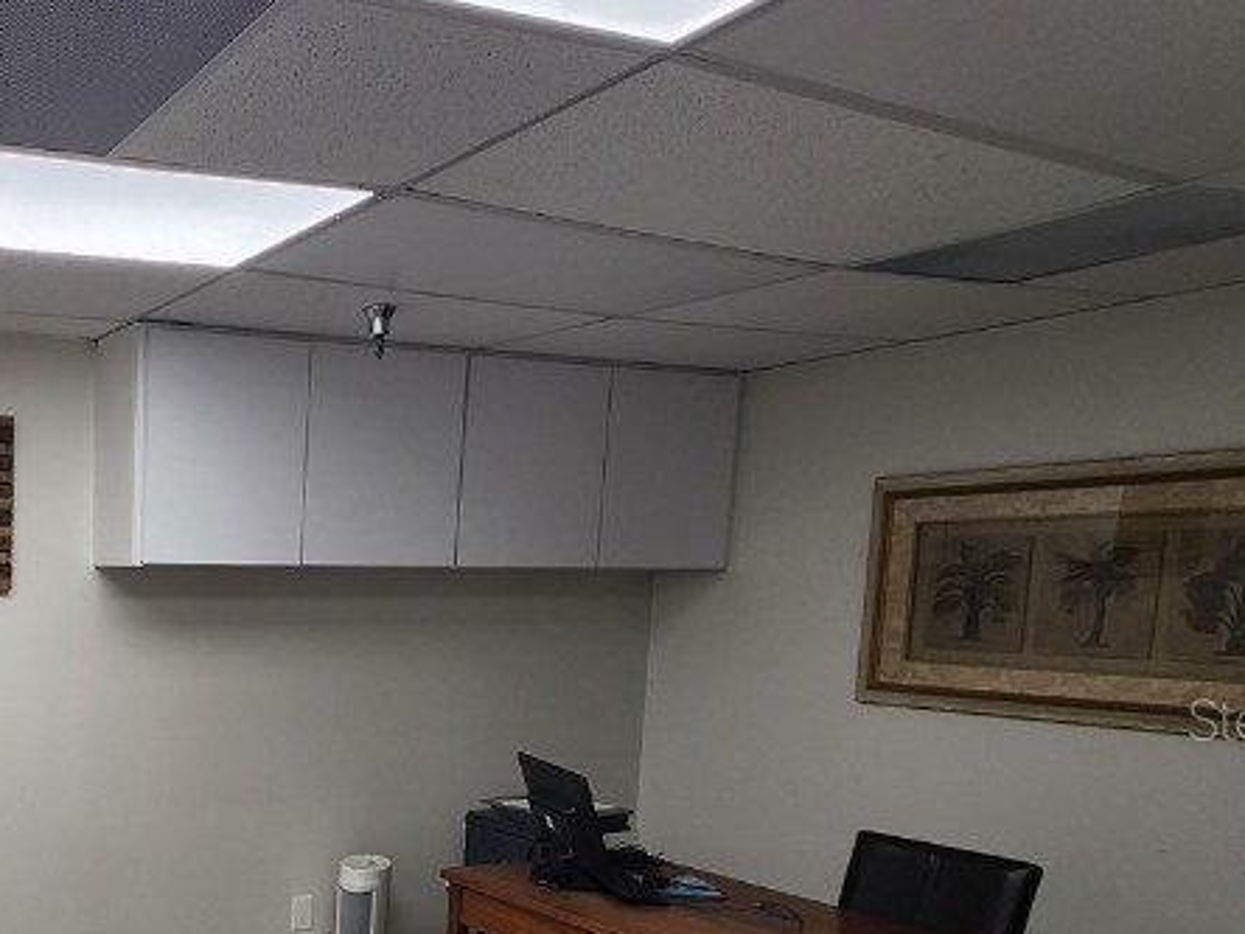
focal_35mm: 30
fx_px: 1079
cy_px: 718
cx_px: 17
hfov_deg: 49.6
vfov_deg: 45.0
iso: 32
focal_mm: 1.74
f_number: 2.2
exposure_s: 1/60
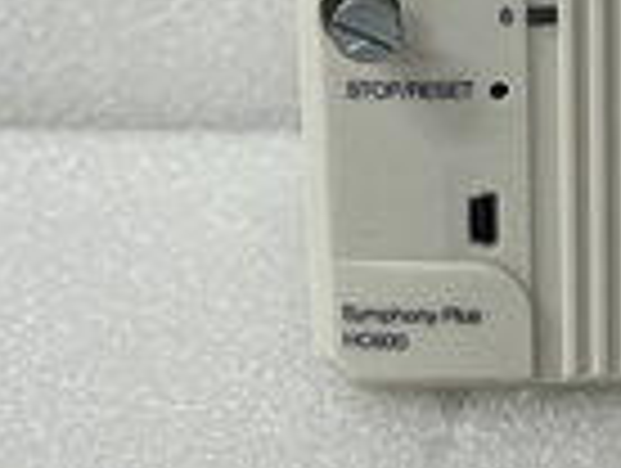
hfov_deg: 20.4
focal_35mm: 94
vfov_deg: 15.3
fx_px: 1689
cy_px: -61
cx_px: 576
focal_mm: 5.1
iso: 100
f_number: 1.6
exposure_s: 1/100
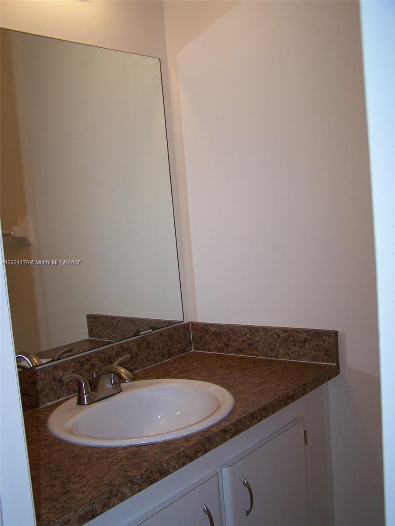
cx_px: 198
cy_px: 263
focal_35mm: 38
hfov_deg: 37.7
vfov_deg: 49.0
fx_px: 578
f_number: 2.8
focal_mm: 6.3
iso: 80
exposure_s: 1/60
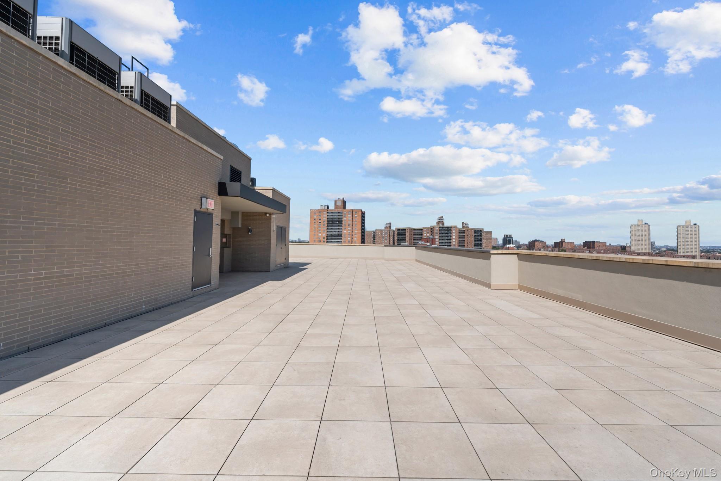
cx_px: 360
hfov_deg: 104.3
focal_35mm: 14
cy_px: 240
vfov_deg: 81.2
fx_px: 280
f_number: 10
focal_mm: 14
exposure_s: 1/1250
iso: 250
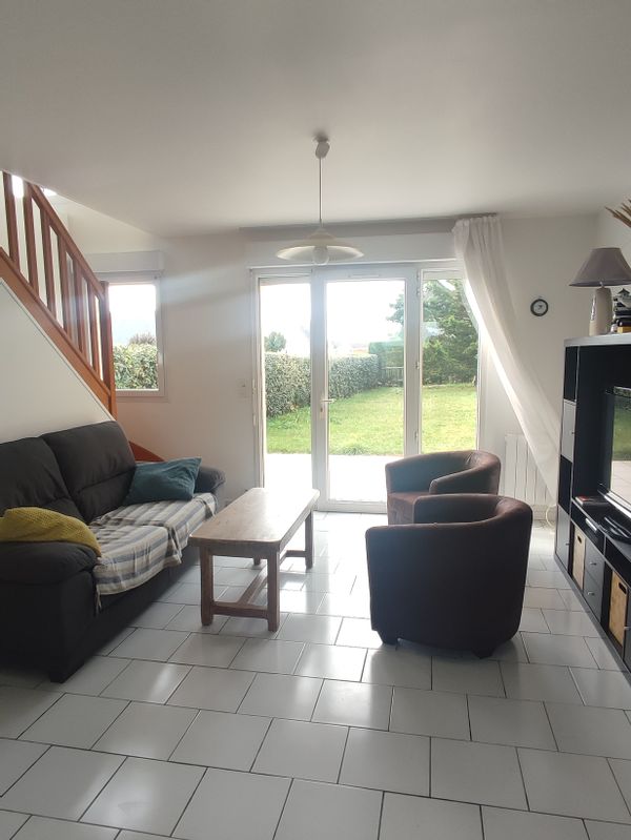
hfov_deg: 78.2
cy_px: 420
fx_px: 389
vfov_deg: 94.5
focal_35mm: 16
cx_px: 316
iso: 120
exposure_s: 1/100
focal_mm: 1.65
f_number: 2.2
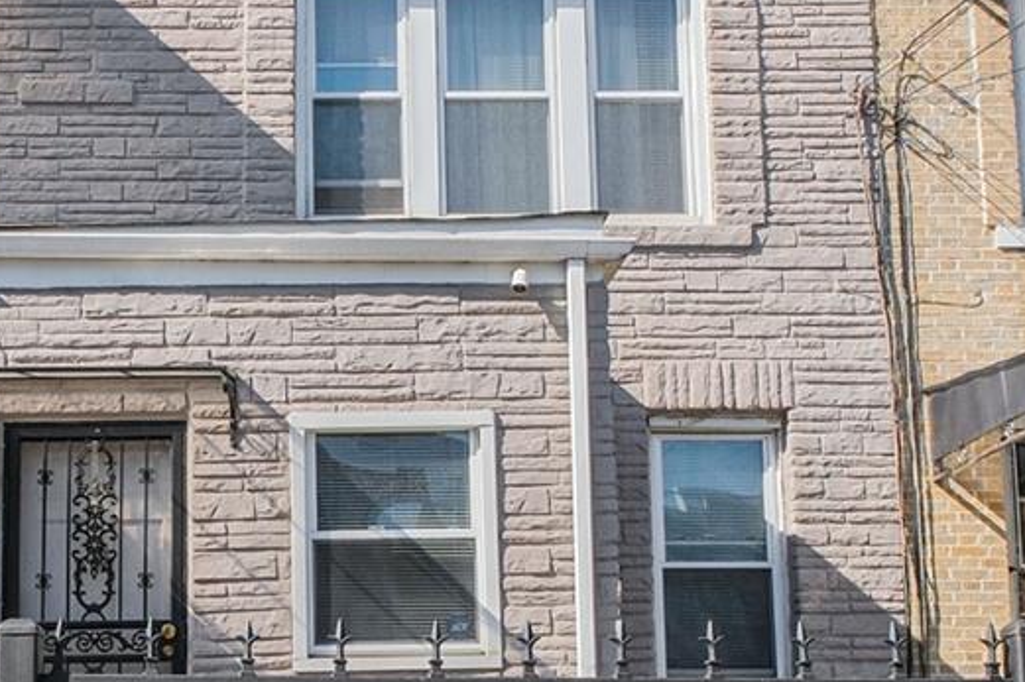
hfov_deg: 33.4
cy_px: 567
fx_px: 1679
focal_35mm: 59
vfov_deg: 22.6
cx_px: 289
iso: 320
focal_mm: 10
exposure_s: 1/250
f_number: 10
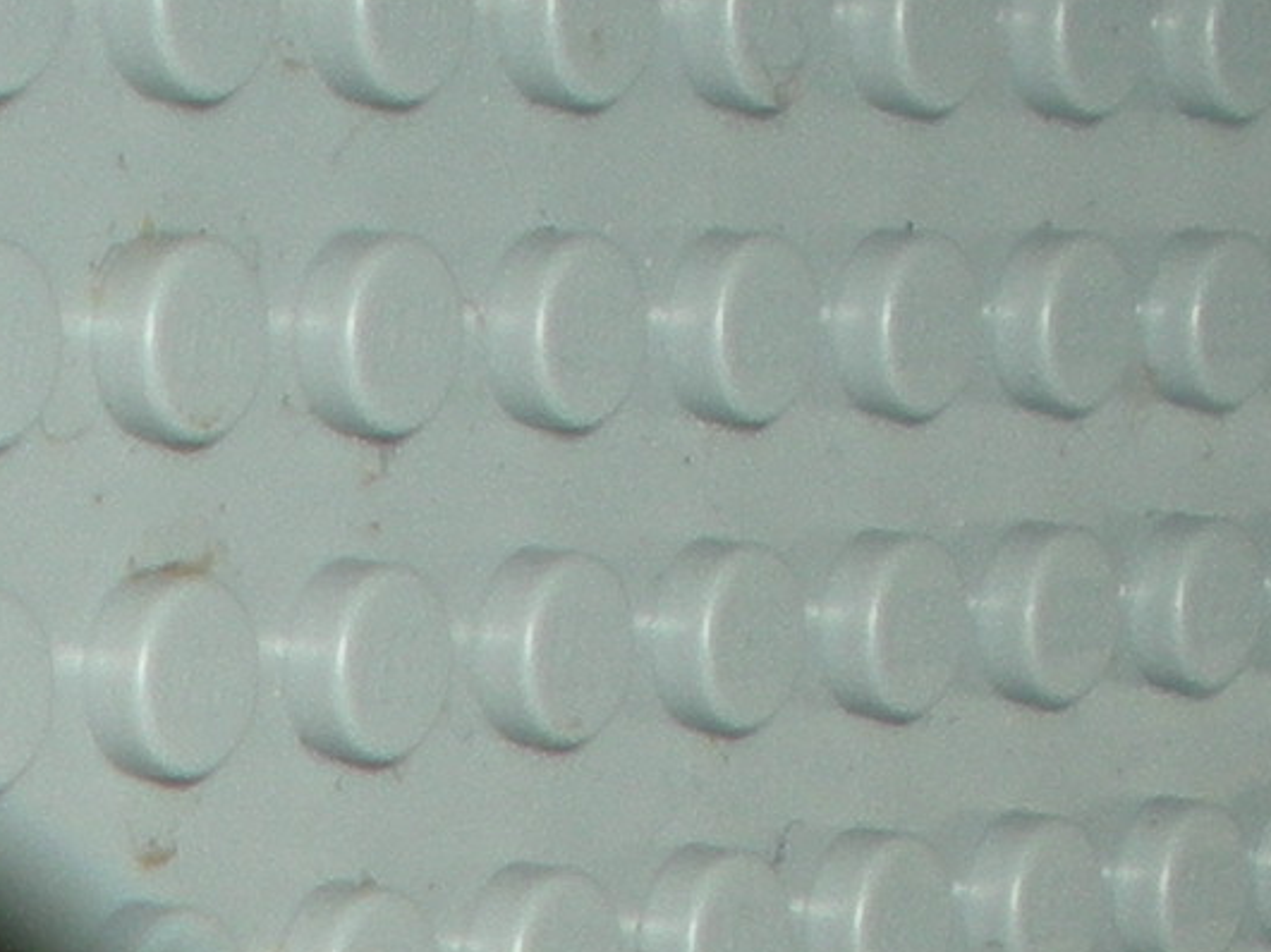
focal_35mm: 220
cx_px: -127
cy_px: 2306
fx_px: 8076
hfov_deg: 8.9
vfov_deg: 6.4
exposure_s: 1/60
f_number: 3.1
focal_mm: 6.3
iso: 50
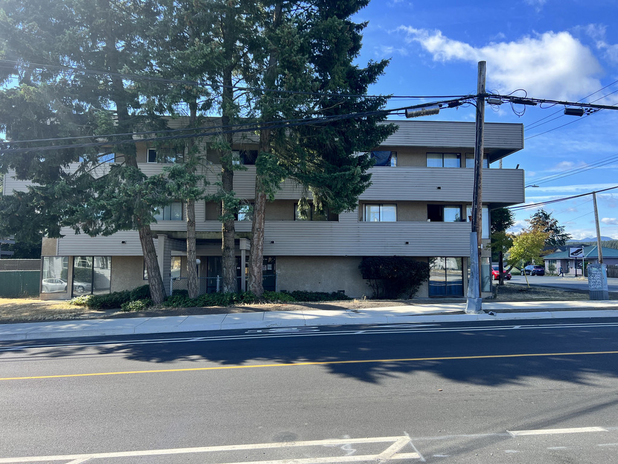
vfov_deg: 53.1
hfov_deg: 67.3
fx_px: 464
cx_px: 309
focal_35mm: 26
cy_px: 232
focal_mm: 5.7
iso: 50
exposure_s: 1/949
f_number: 1.5
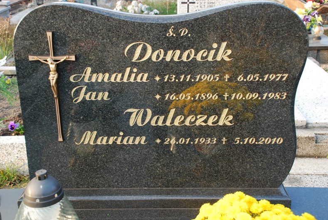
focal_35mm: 49
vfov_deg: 27.6
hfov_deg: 40.3
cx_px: 166
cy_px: 108
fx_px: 447
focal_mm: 32
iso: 500
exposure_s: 1/80
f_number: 8
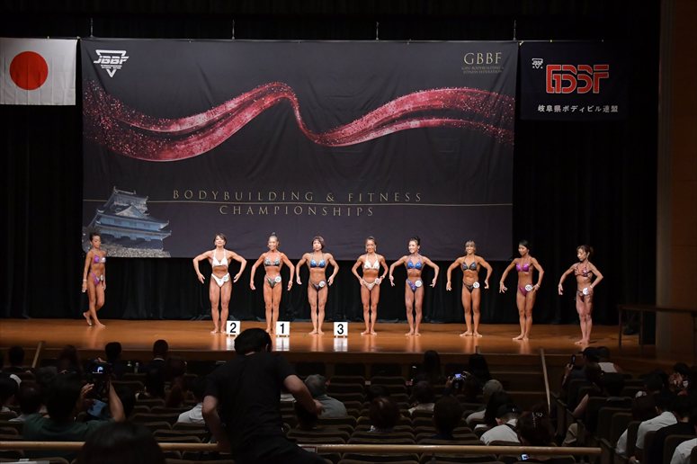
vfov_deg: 18.2
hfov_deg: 27.0
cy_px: 232
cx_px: 348
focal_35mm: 75
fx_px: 1451
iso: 5000
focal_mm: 50
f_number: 5.6
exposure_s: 1/400
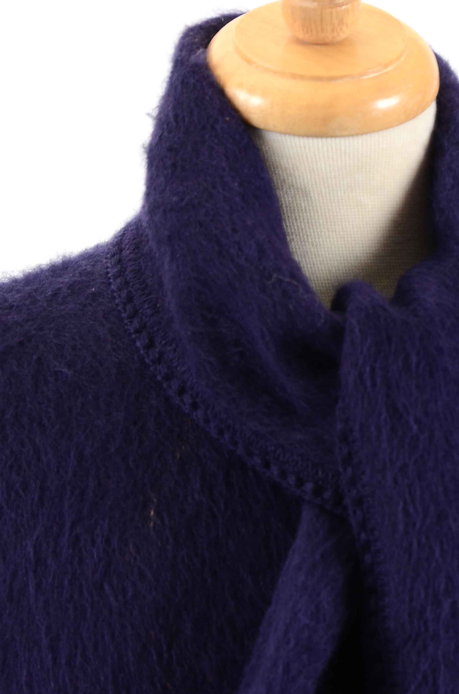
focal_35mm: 275
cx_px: 290
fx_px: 5281
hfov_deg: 5.0
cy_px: 507
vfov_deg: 7.5
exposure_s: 1/80
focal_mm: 105
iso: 160
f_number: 7.1
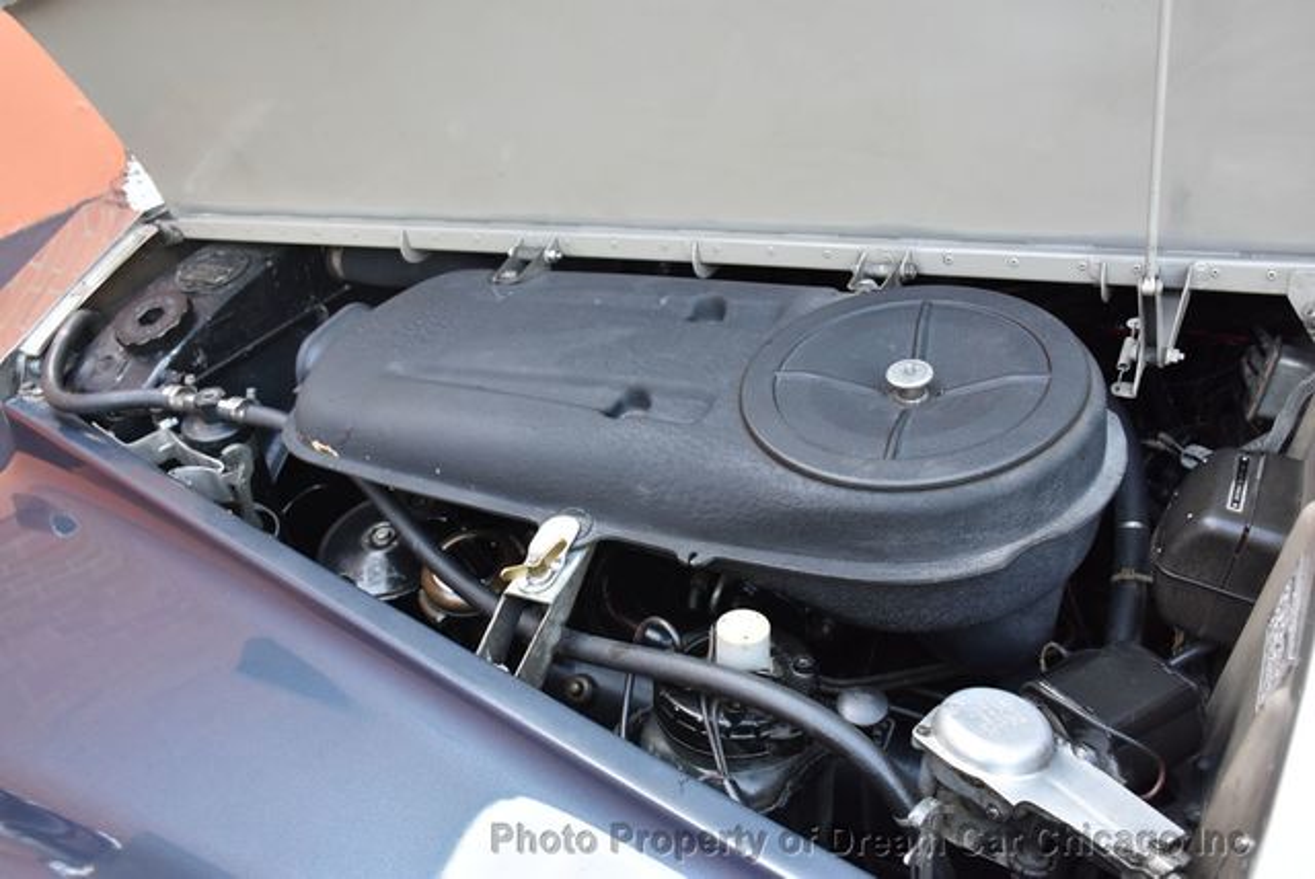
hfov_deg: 55.1
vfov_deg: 38.4
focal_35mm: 34
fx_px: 1261
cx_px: 658
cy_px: 440
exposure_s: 1/125
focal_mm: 23
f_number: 5.6
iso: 800
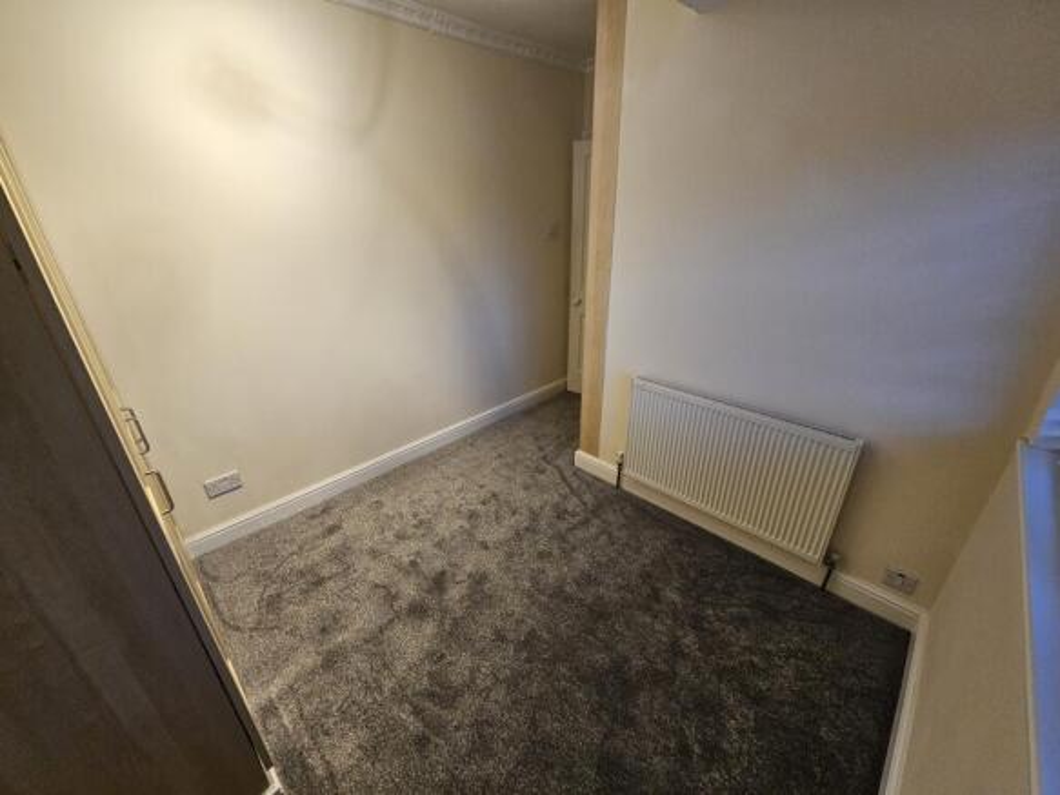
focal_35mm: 13
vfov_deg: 89.9
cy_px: 398
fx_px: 398
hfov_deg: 106.2
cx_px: 530
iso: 200
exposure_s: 1/50
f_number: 2.2
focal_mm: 2.2
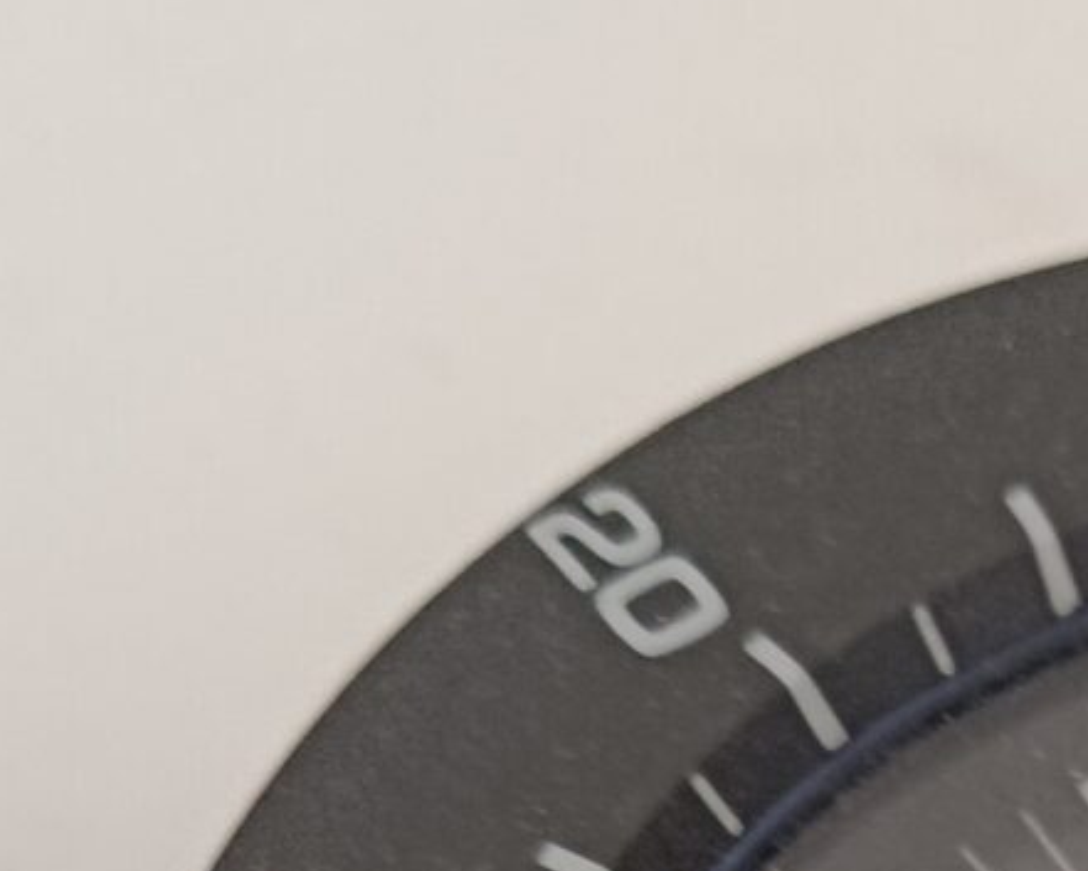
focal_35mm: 136
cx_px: 1172
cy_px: 1342
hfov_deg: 13.9
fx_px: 4380
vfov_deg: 10.9
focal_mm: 5.24
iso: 1434
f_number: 1.7
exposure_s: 1/25
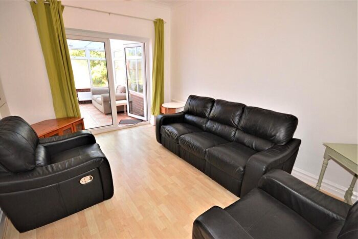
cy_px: 120
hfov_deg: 100.4
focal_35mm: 15
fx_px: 149
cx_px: 179
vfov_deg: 77.3
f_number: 4
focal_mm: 10
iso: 560
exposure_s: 1/60
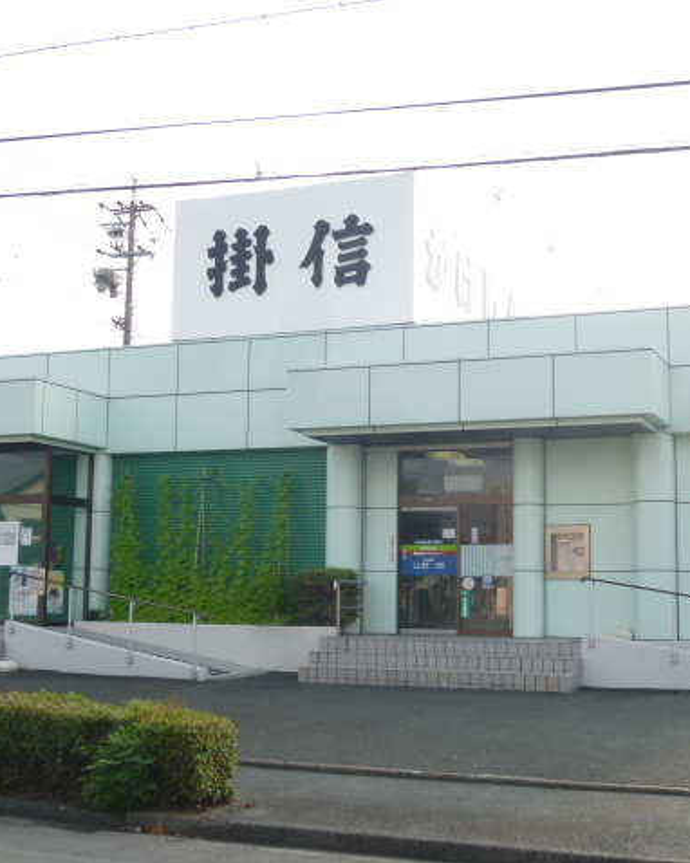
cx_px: 341
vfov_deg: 36.7
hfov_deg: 29.7
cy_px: 432
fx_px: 1303
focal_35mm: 51
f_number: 4
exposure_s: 1/320
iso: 100
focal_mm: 7
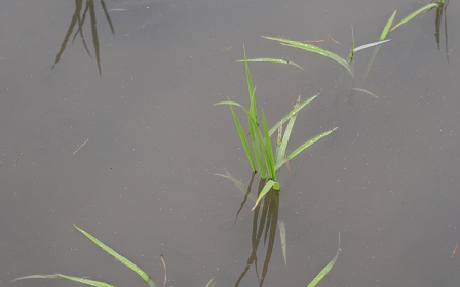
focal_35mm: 85
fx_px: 1059
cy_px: 151
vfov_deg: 15.5
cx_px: 230
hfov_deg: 24.5
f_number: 6.3
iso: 400
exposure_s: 1/160
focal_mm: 55
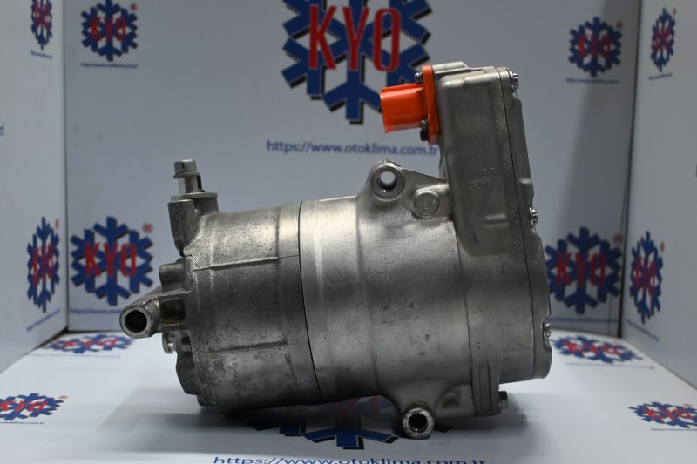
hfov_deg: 47.2
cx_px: 348
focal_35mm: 41
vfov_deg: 32.4
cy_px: 232
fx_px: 798
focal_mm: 27.5
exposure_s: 1/125
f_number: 4.5
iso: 1000
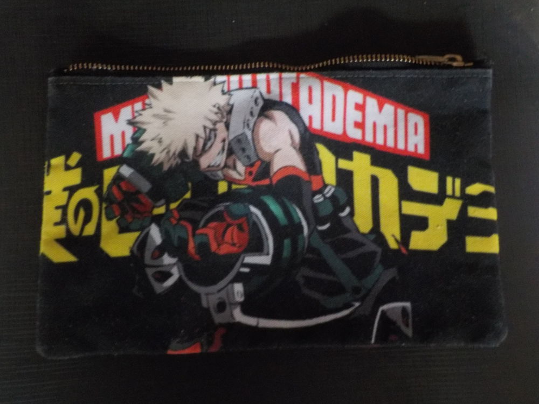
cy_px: 202
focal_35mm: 30
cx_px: 270
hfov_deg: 60.0
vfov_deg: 46.8
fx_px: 467
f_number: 3.3
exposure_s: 1/10
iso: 800
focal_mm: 4.1
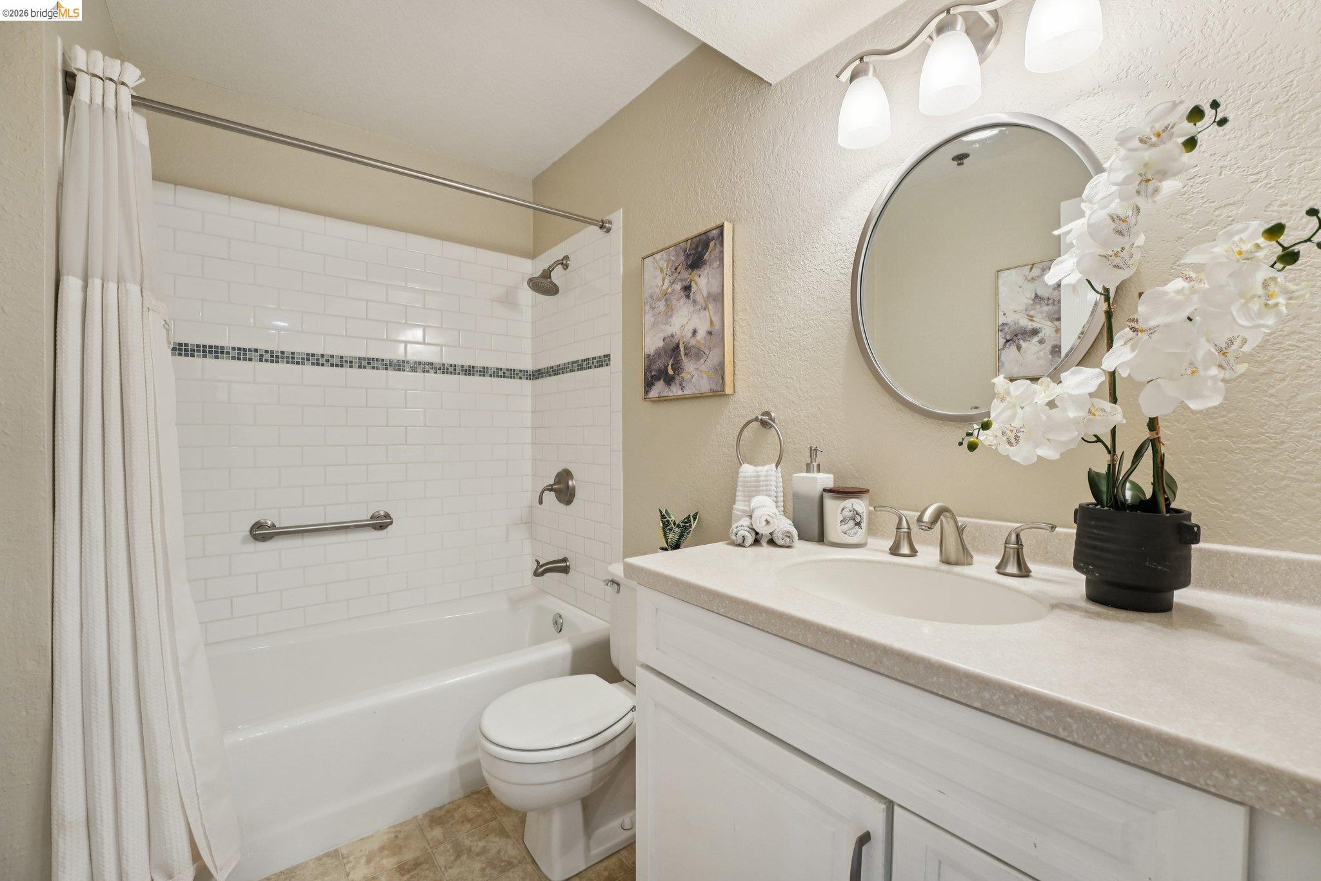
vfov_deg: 81.2
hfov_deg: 104.3
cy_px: 440
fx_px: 514
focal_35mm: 14
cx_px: 660
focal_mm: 14
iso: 800
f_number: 8
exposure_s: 1/30
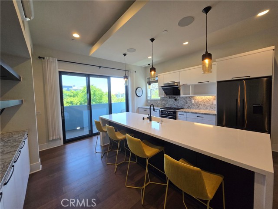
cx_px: 139
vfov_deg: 89.9
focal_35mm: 13
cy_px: 104
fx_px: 104
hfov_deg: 106.2
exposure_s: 1/60
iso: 100
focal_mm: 1.7
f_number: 2.2
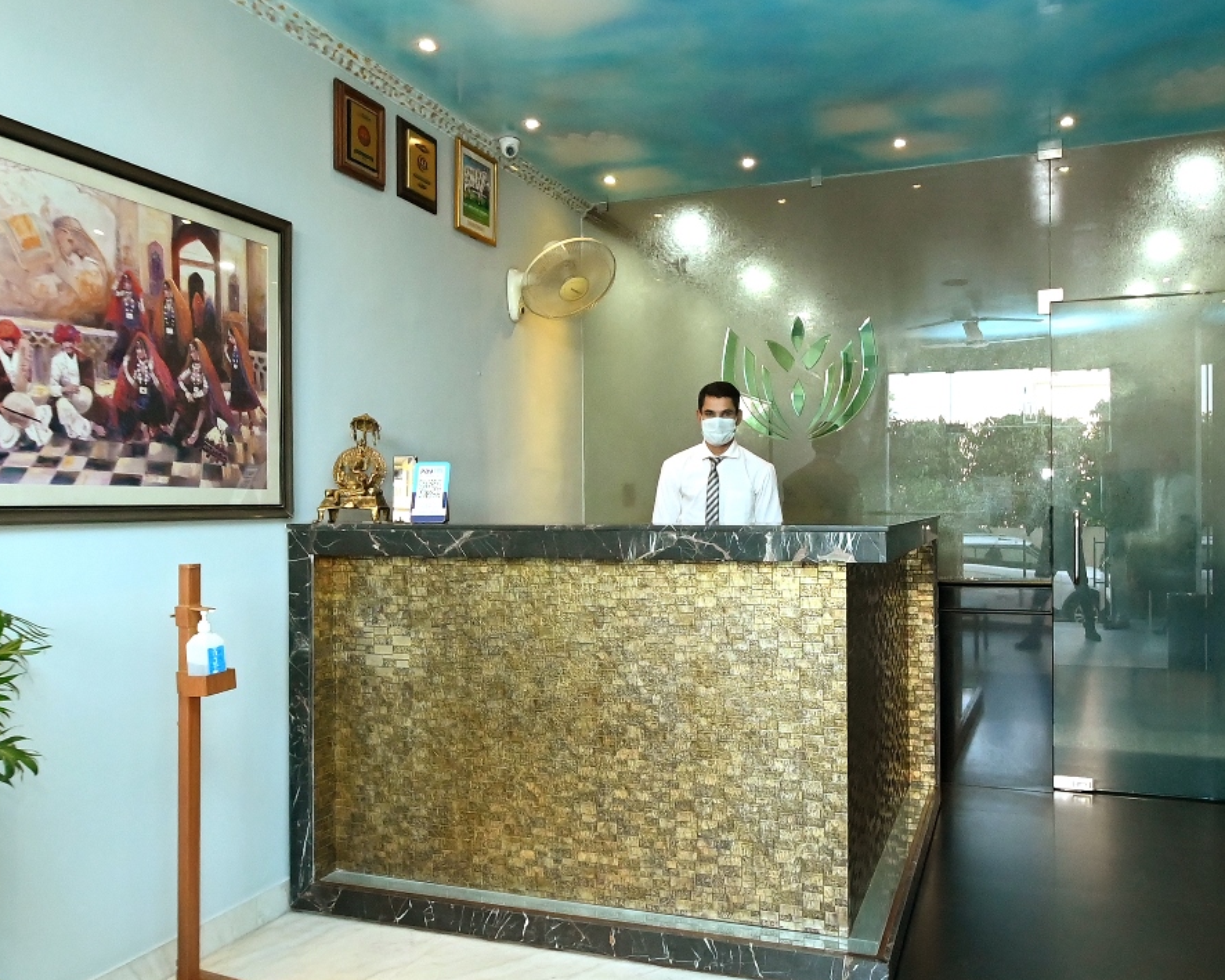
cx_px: 722
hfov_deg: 67.6
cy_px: 480
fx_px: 906
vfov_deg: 56.8
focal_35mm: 25
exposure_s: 1/125
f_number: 5.6
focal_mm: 10
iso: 2500
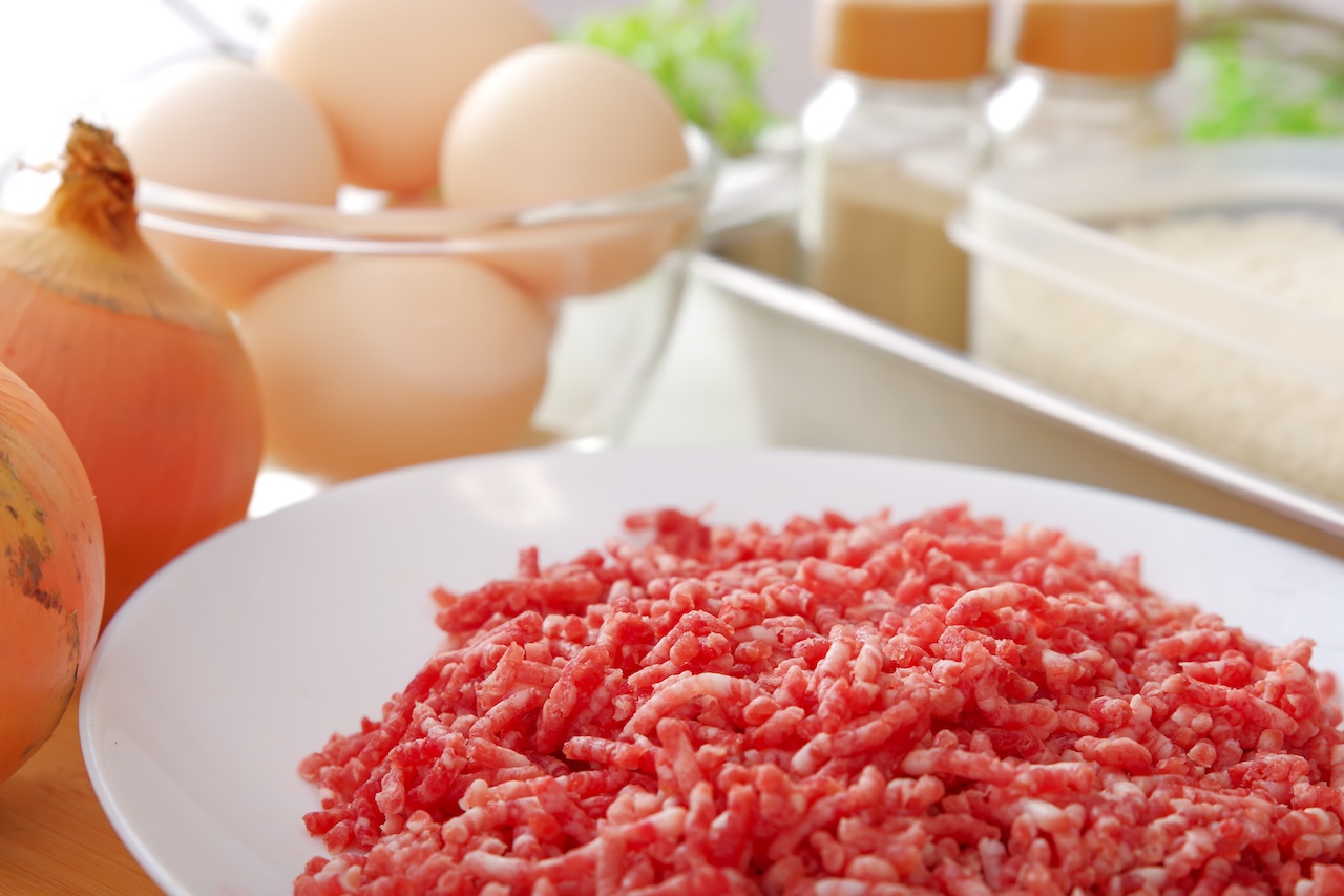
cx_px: 672
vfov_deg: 13.0
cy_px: 448
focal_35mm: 105
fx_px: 3919
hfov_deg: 19.5
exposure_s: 1/160
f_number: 6.3
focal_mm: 70
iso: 100
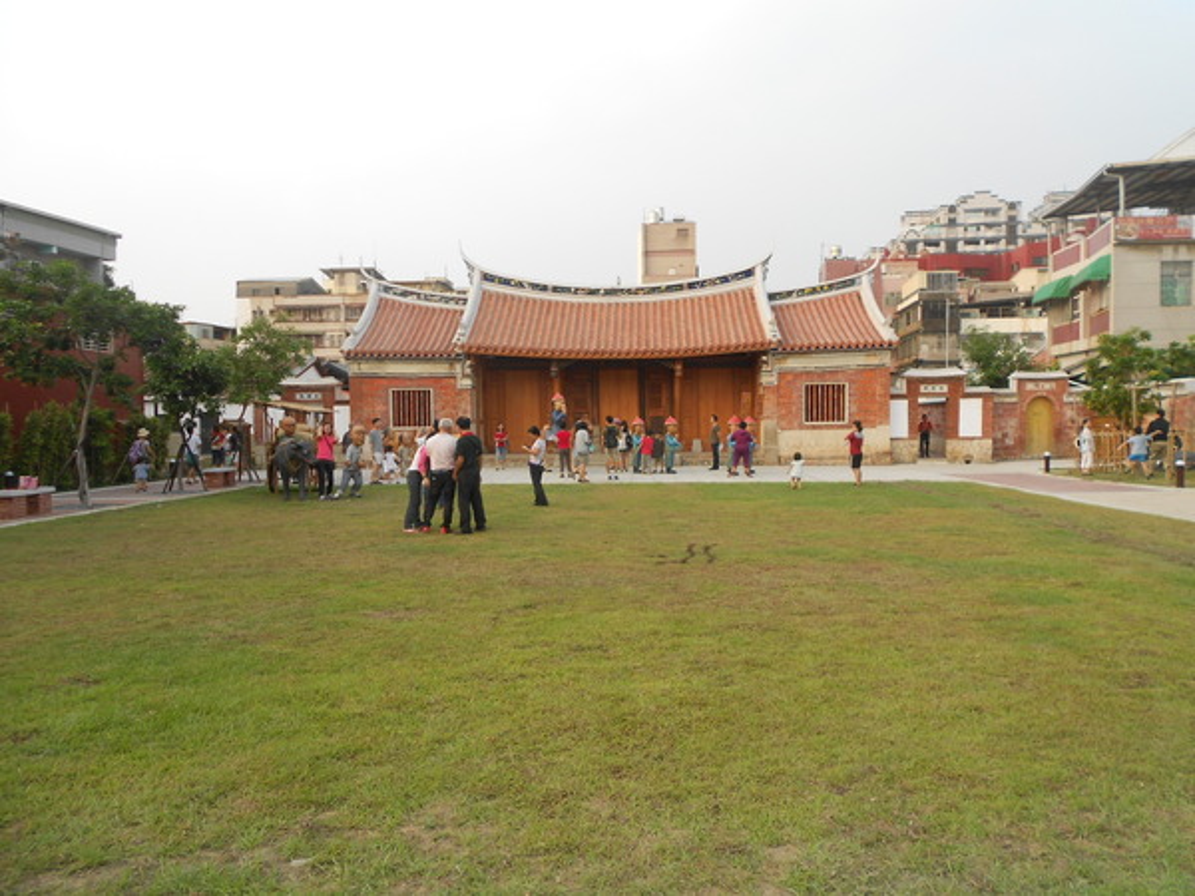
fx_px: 898
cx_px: 598
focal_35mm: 26
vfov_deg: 53.1
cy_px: 448
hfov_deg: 67.3
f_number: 3.2
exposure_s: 1/100
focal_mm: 4.6
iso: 80
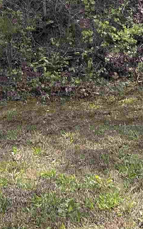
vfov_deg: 17.6
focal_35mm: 112
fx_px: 699
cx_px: 27
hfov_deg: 11.6
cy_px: -54
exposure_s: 1/1575
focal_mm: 5.7
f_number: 1.5
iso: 50
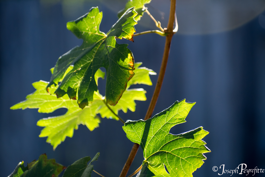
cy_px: 88
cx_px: 132
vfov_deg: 4.6
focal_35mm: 300
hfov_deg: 6.9
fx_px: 2208
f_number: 5.3
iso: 450
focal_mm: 200
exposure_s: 1/640
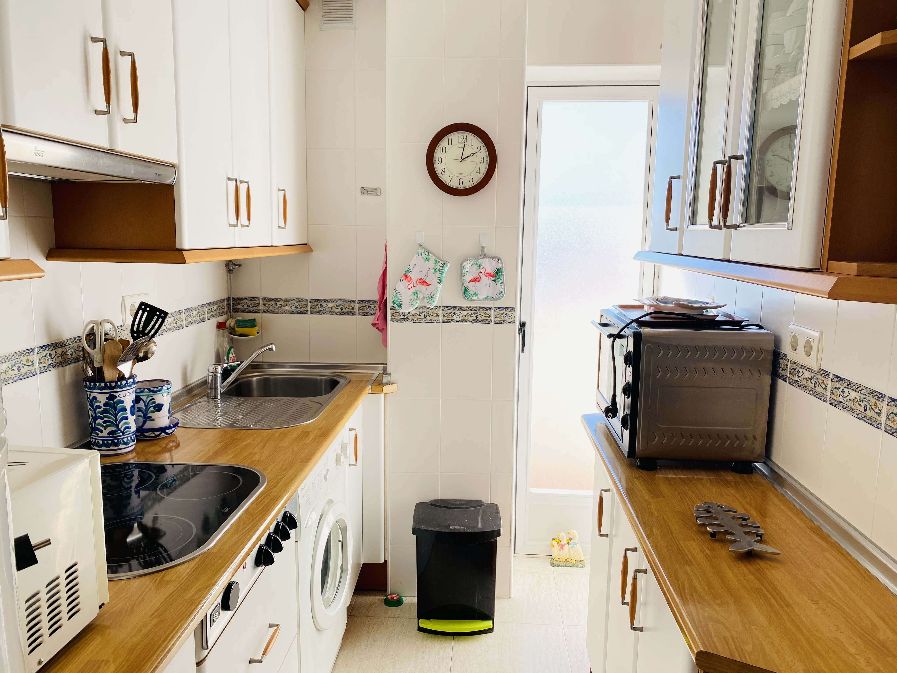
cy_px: 336
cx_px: 448
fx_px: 674
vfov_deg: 53.1
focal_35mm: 26
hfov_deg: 67.3
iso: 32
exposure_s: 1/197
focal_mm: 4.25
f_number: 1.8
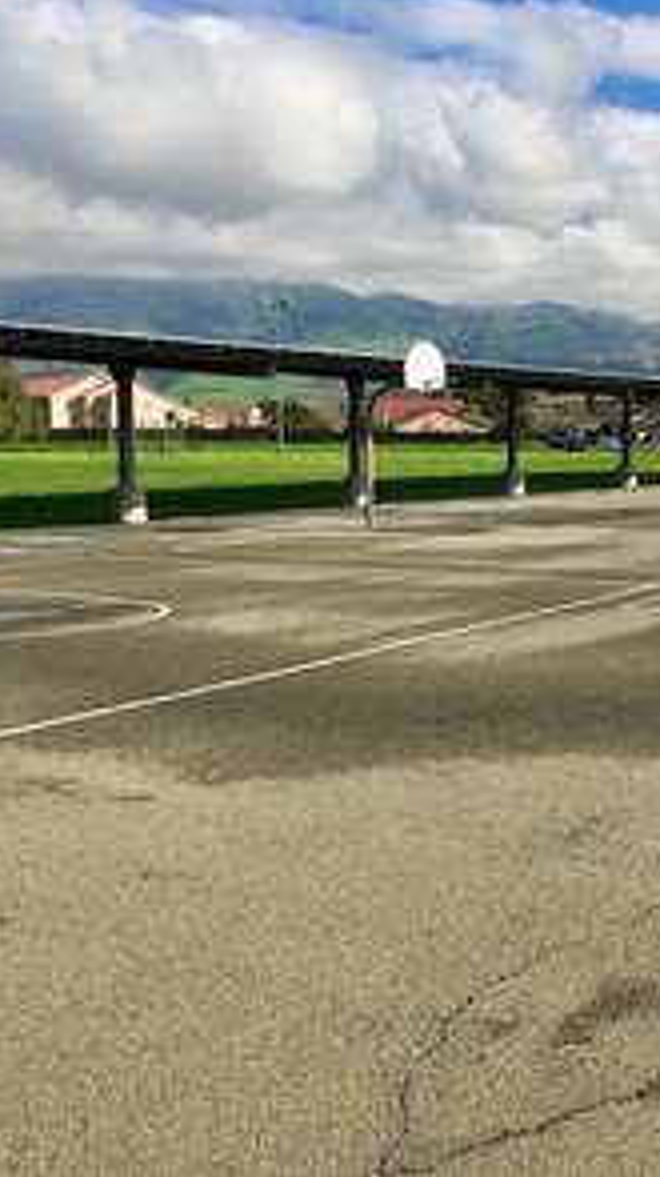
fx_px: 1340
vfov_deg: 47.4
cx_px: 436
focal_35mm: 43
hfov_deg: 27.5
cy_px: 580
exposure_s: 1/2024
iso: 25
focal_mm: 4.15
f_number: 2.2
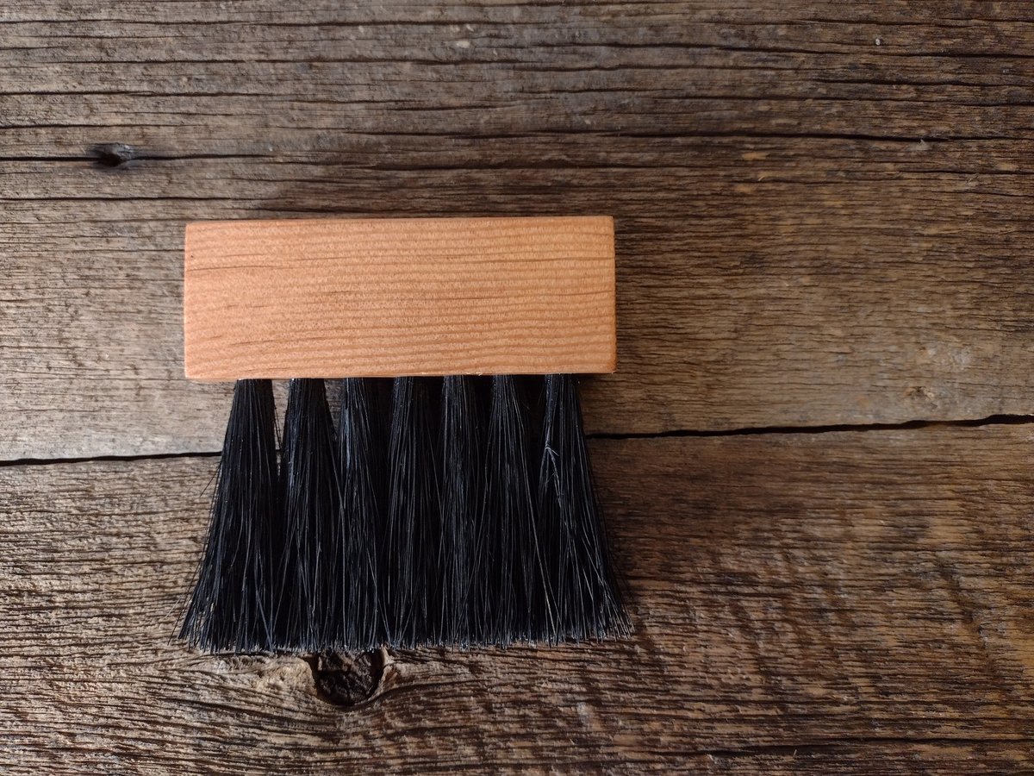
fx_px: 807
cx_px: 517
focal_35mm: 27
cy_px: 388
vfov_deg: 51.4
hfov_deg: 65.3
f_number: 1.7
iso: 556
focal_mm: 4.71
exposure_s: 1/40
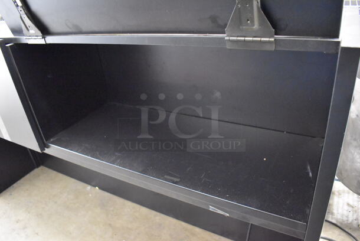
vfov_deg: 48.0
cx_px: 180
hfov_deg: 67.3
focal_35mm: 27
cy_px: 120
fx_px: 270
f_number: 3.5
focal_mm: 18
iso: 12800
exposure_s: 1/30
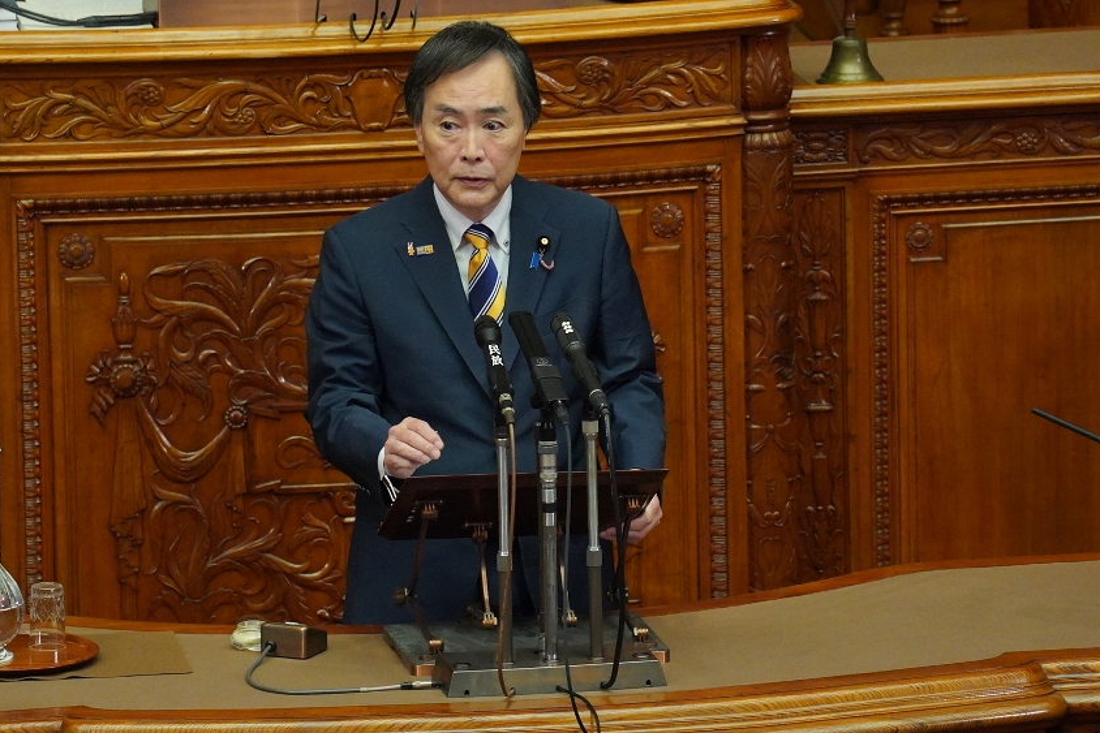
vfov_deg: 3.8
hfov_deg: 5.7
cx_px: 472
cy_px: 301
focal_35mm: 364
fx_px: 11123
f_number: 5.6
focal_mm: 200
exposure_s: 1/125
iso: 5000
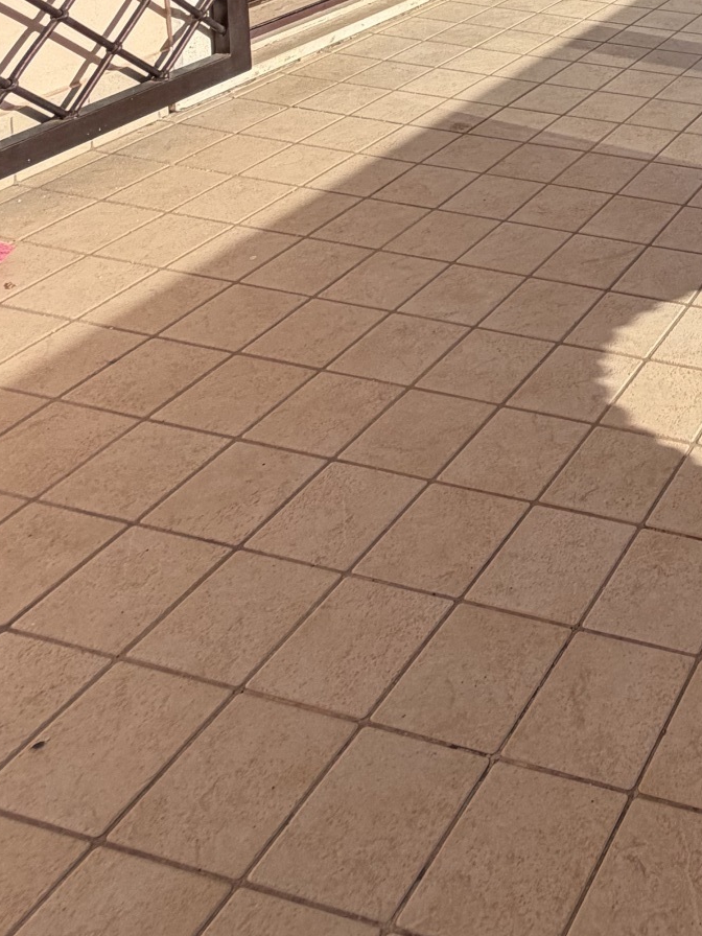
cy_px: -167
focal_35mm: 40
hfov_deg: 27.9
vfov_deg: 36.8
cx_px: 973
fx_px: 1082
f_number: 2.2
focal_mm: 2.22
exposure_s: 1/770
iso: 32
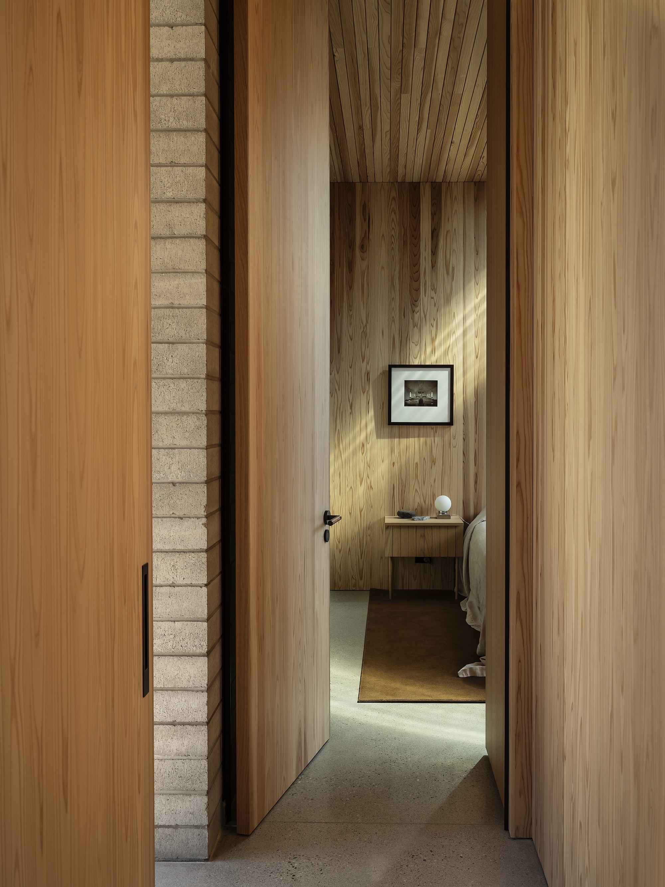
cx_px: 332
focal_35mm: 34
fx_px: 871
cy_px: 444
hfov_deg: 41.8
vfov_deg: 54.0
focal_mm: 42.5
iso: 100
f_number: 16
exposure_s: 1/6
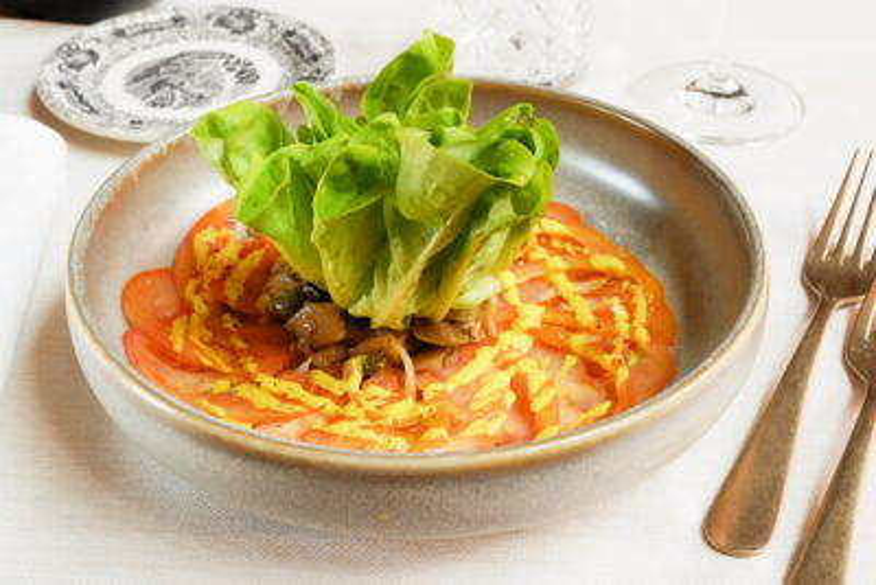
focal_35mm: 33
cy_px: 292
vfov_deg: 40.0
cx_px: 438
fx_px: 803
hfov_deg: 57.2
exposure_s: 1/8
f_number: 8
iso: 640
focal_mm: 22.3
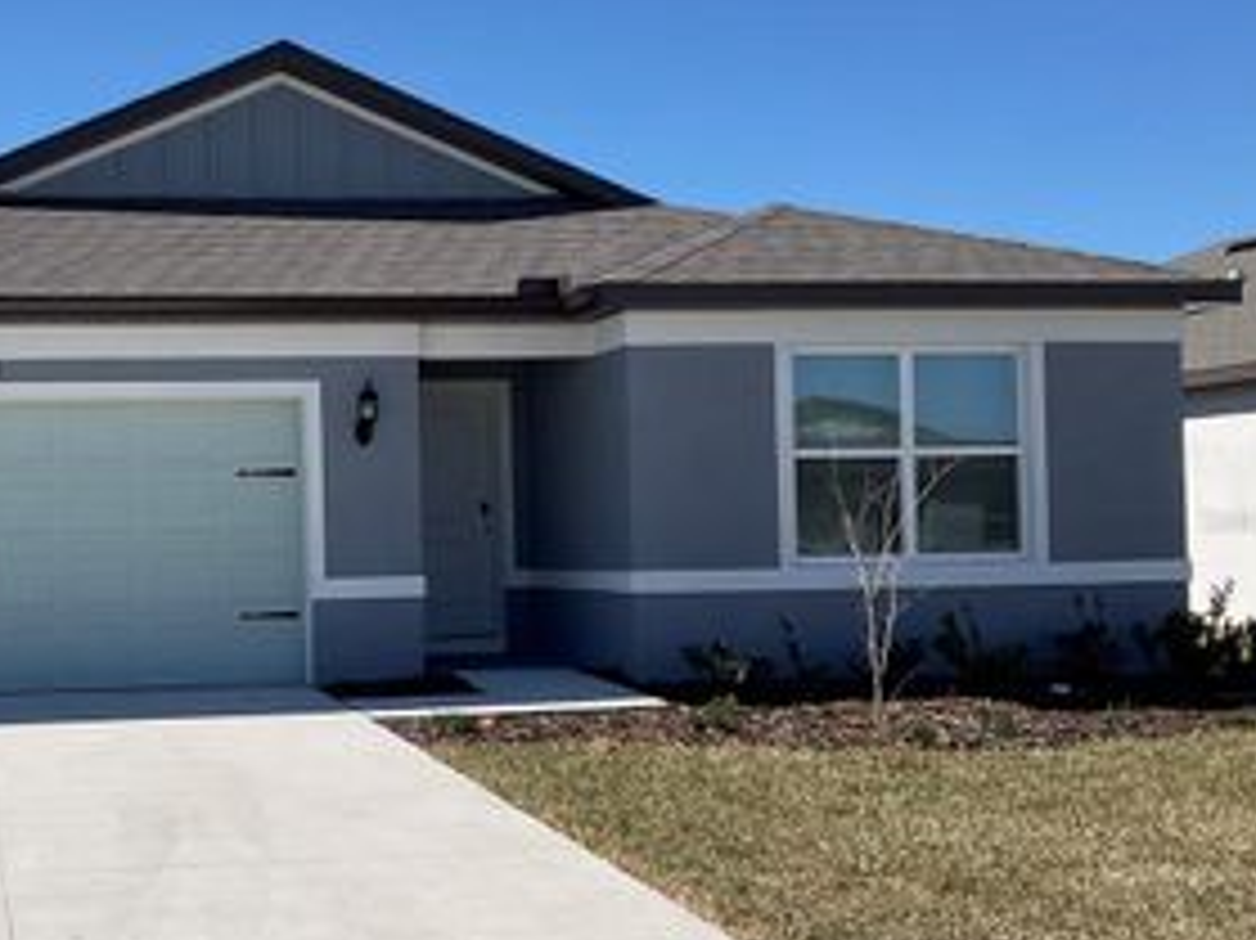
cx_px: 207
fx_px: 1886
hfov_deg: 35.3
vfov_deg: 28.0
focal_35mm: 52
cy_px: 519
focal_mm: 3
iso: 16
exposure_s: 1/3788
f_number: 1.8
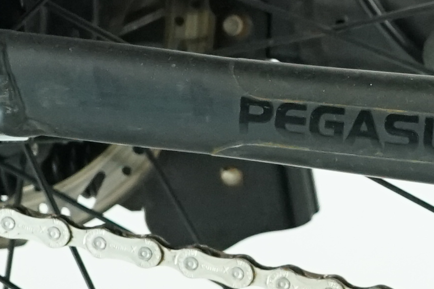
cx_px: 1045
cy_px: 248
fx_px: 3315
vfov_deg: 5.0
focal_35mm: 275
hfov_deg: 7.1
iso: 2500
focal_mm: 40
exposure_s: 1/200
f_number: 5.6
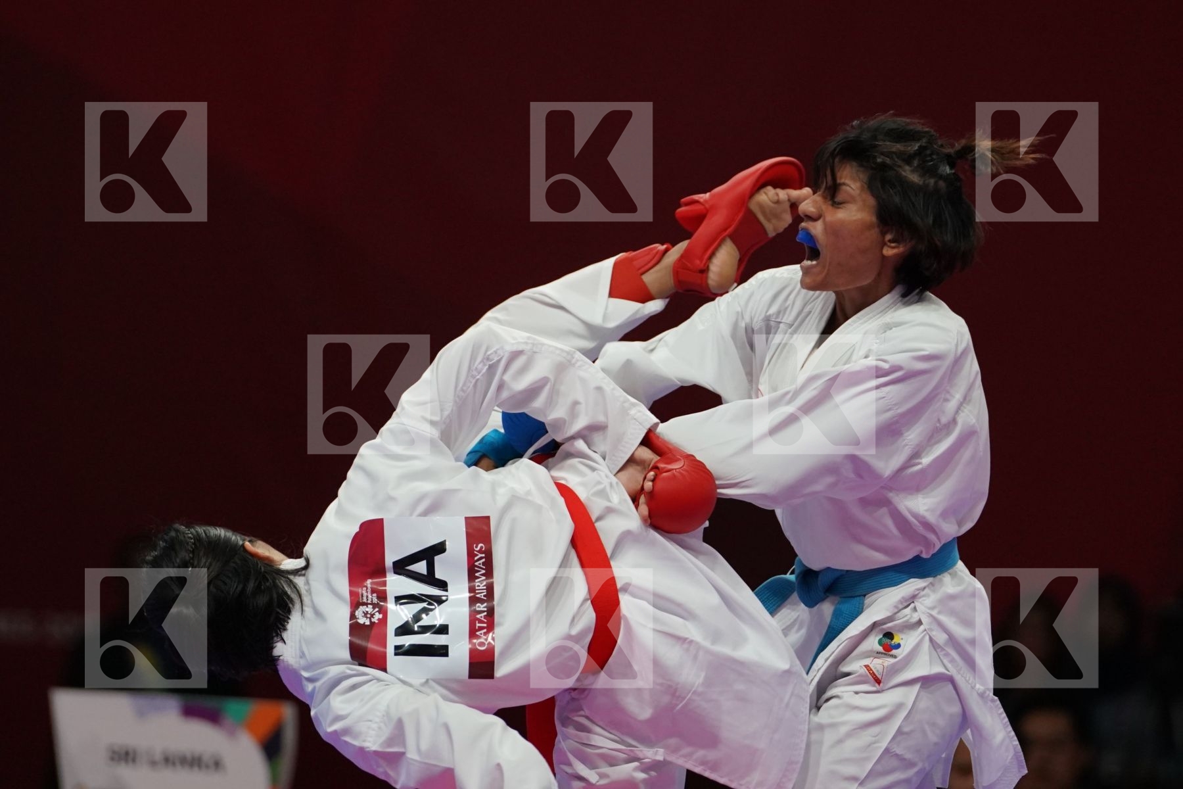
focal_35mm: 373
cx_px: 592
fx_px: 12256
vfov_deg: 3.7
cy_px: 394
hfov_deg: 5.5
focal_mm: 249
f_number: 4
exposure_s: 1/1000
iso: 2500
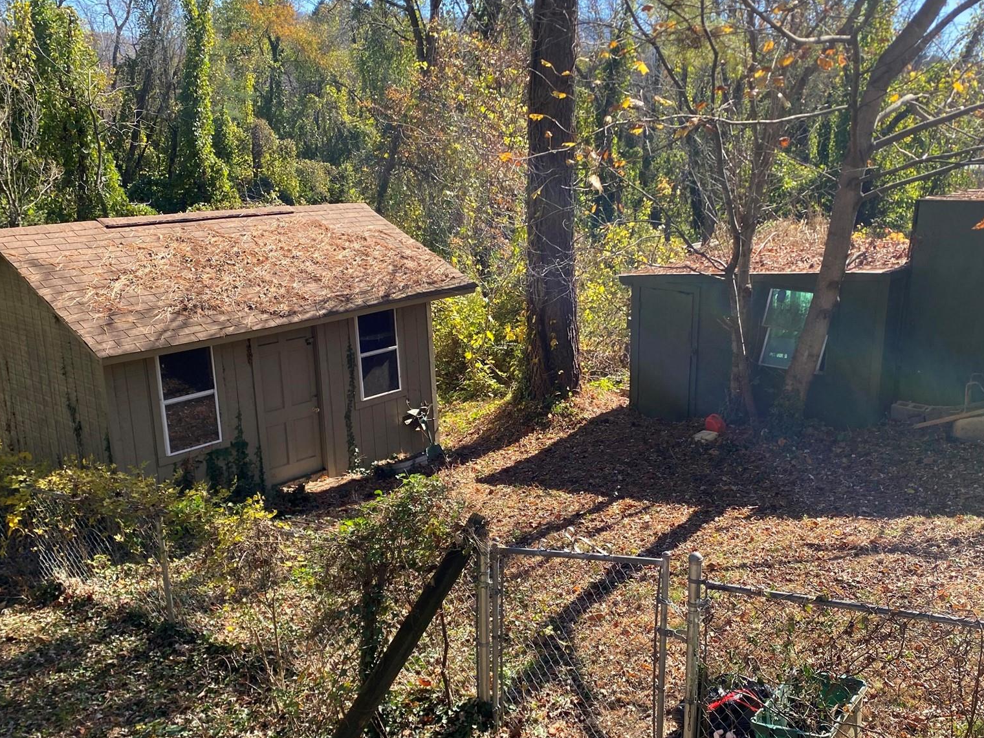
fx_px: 995
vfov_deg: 40.7
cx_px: 567
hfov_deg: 52.4
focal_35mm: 35
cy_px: 380
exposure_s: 1/782
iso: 32
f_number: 1.8
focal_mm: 4.25
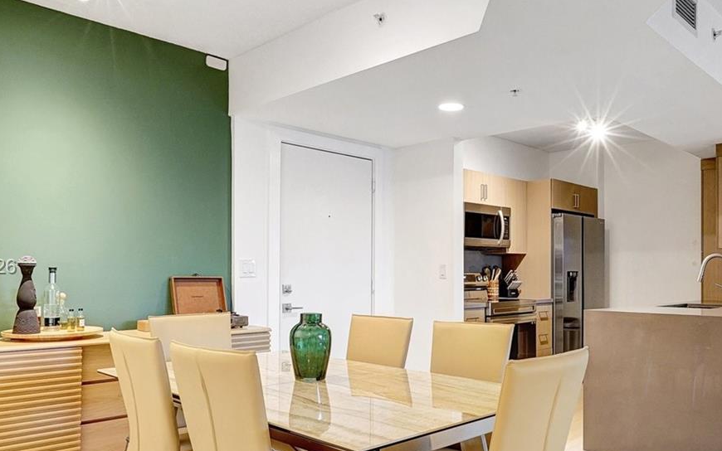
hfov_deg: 62.5
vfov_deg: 41.7
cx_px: 422
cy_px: 268
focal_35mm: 30
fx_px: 590
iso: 640
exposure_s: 1/1.67
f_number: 13
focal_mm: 16
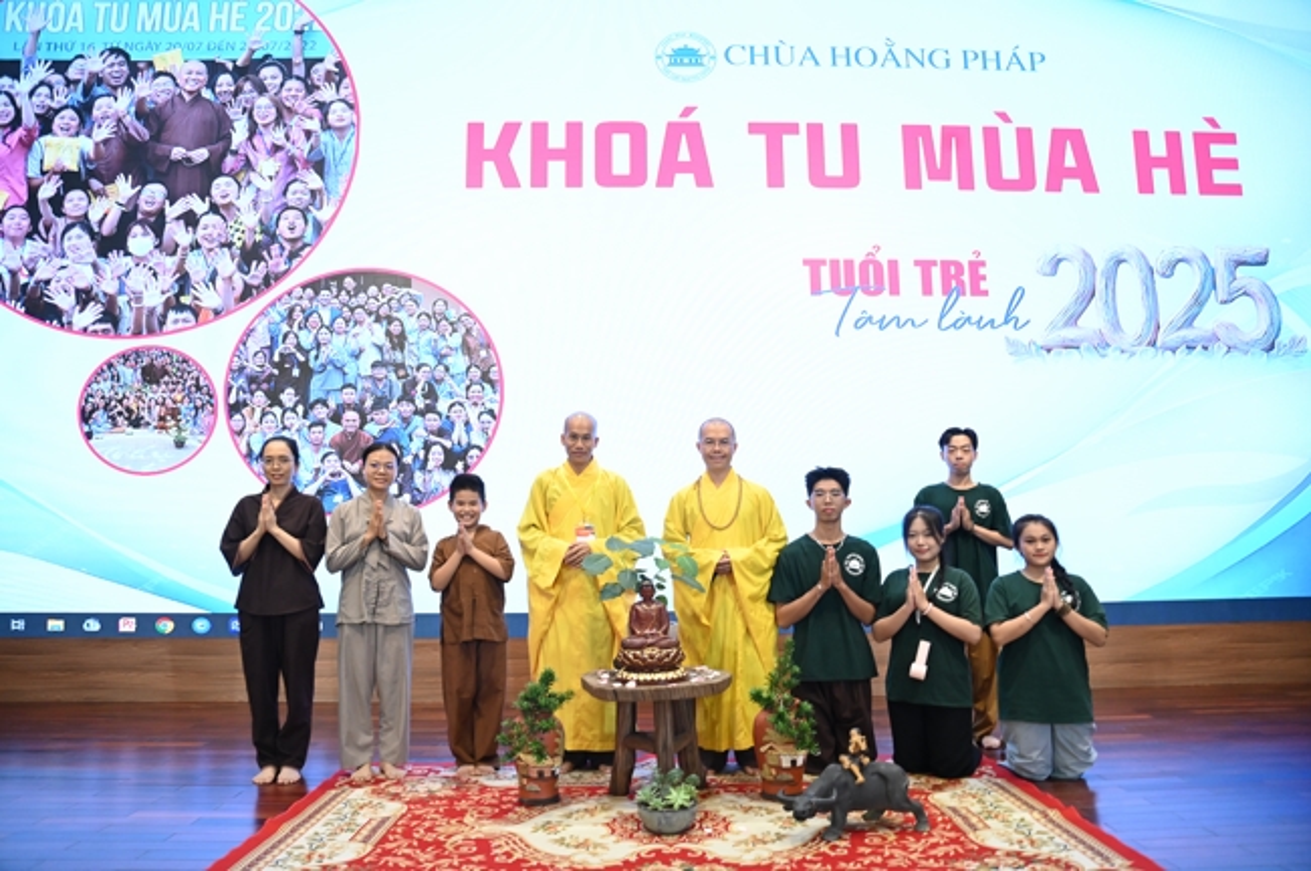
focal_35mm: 24
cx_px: 656
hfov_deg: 73.8
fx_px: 873
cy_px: 436
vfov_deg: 53.0
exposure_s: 1/320
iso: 4000
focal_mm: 24
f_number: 4.5
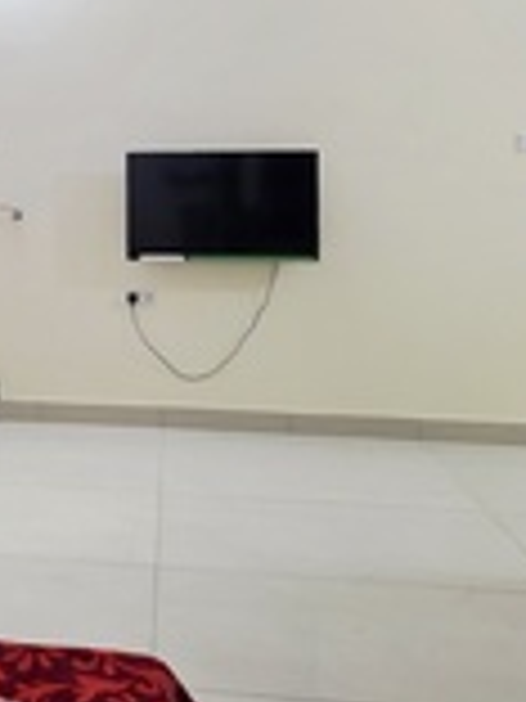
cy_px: 146
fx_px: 770
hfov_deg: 35.7
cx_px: 65
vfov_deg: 46.5
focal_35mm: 38
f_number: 1.9
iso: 250
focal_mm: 2.2
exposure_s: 1/101
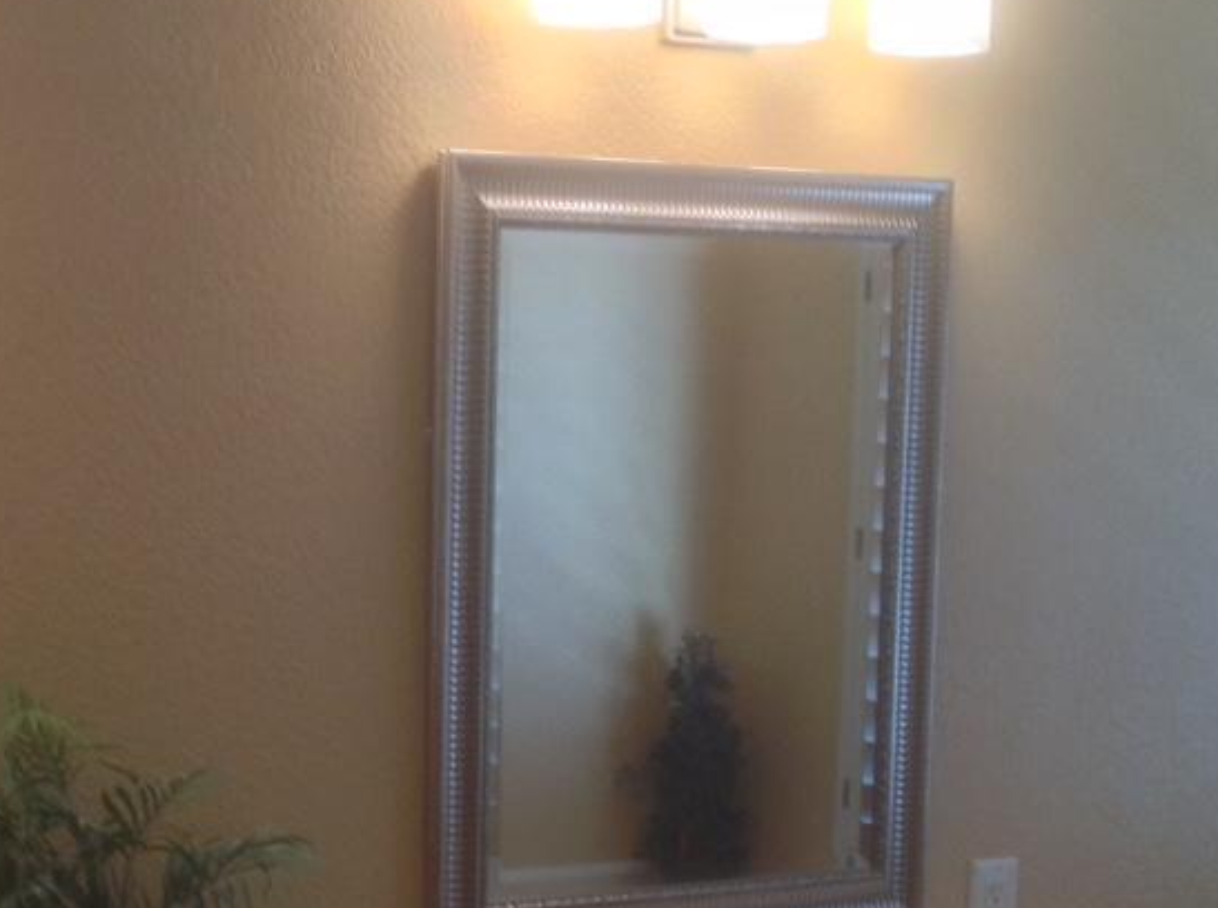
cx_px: 94
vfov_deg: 17.4
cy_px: 868
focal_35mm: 83
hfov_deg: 22.9
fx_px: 2915
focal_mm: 4.28
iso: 50
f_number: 2.4
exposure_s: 1/24
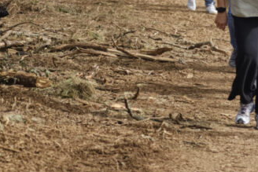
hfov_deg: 6.1
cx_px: 263
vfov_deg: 4.1
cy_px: -51
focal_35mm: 334
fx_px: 2395
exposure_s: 1/4000
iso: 400
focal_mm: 71.5
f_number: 2.8
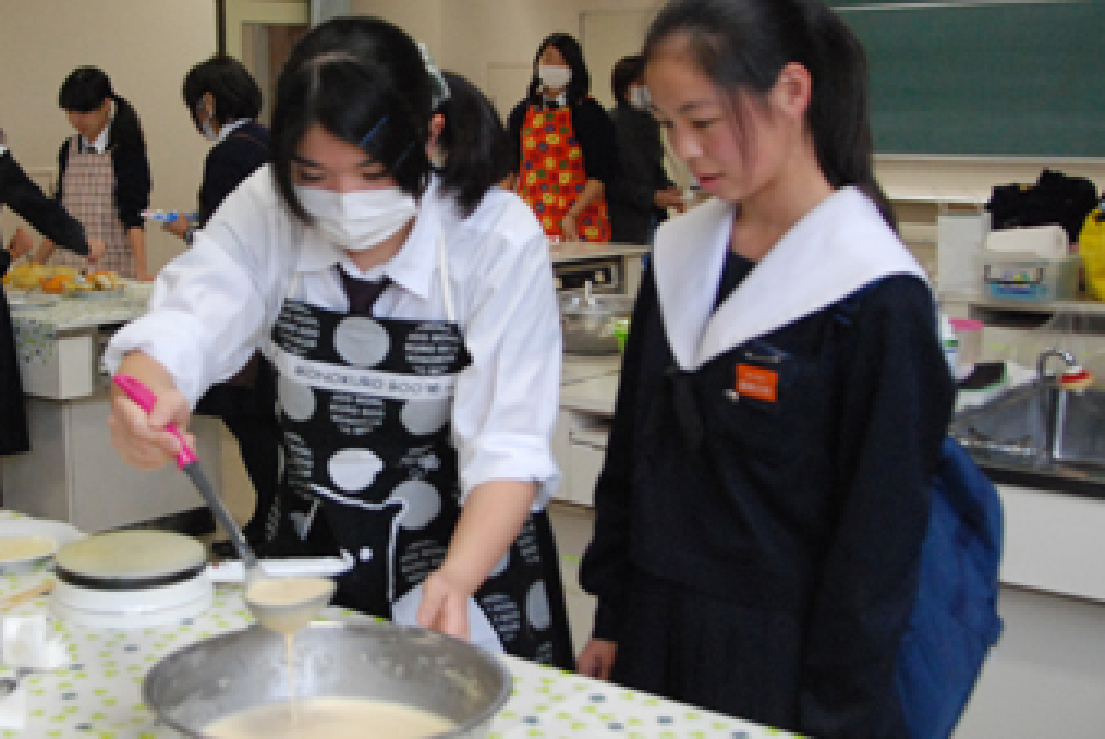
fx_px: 1475
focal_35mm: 48
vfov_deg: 28.1
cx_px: 363
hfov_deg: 40.5
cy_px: 324
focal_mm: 18
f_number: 3.5
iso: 1600
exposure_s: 1/400
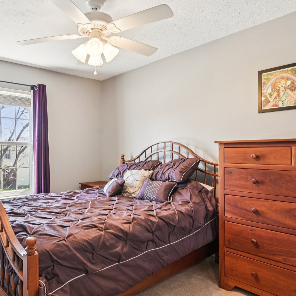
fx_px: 242
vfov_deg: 62.9
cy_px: 151
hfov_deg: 61.4
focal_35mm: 25
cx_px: 98
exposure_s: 1/13
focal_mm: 16
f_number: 8
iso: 400
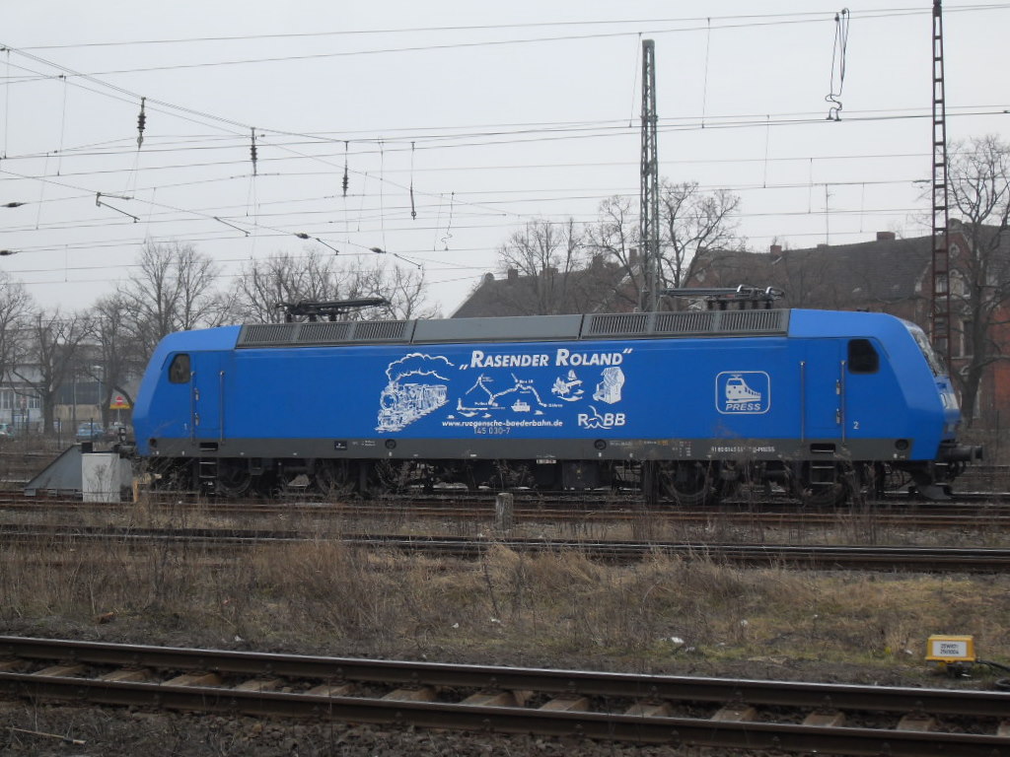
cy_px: 378
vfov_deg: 24.8
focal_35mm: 59
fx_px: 1721
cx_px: 505
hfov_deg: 32.7
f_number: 3.7
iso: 80
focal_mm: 10.1
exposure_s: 1/125
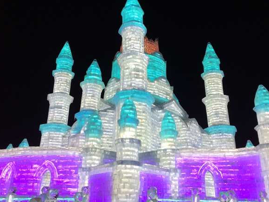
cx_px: 144
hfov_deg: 52.6
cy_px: 88
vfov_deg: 40.6
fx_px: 272
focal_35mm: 35
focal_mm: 4.15
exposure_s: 1/50
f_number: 2.2
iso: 40
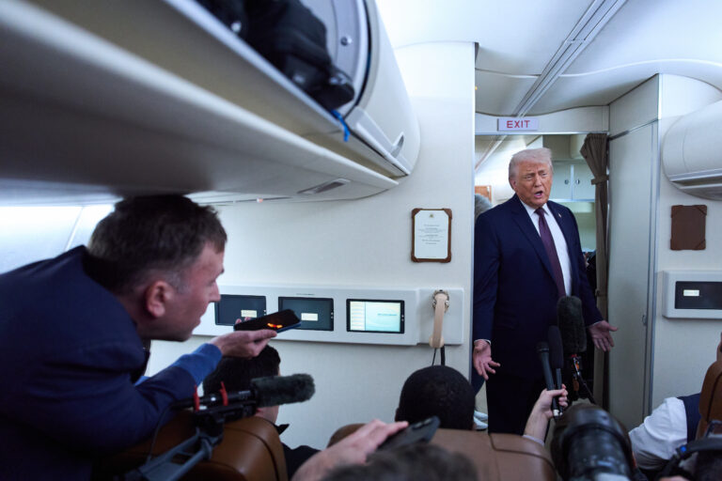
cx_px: 361
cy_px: 240
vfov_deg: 53.1
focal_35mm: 24
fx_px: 481
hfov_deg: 73.7
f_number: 2.8
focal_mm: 24
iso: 5000
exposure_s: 1/125
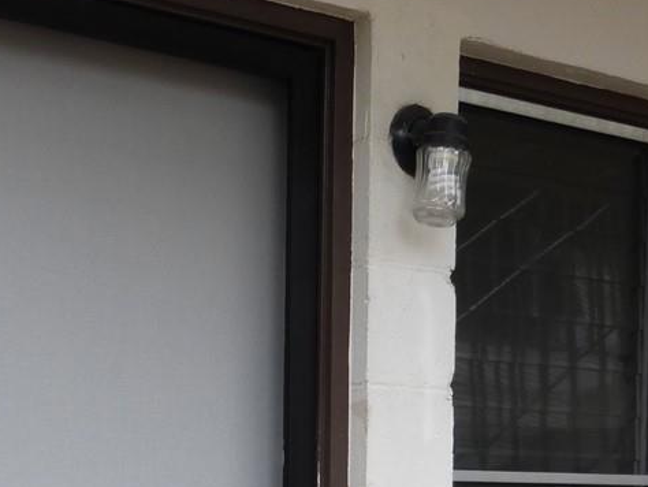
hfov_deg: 24.1
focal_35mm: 81
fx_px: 1517
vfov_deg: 16.9
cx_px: 314
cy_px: 669
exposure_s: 1/125
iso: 100
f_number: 4
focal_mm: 4.3
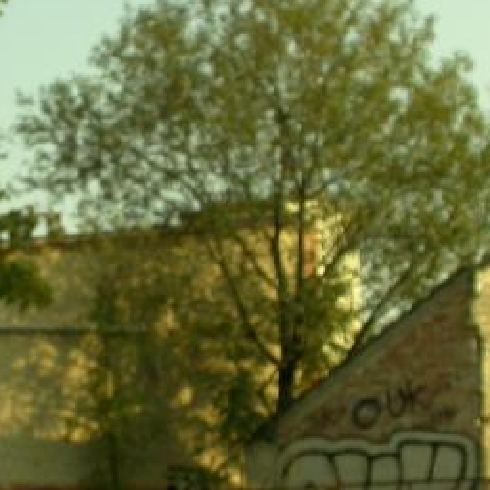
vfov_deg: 16.6
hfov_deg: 16.4
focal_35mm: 105
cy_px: 256
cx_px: 44
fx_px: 1682
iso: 100
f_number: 4.7
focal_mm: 7.85
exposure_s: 1/331
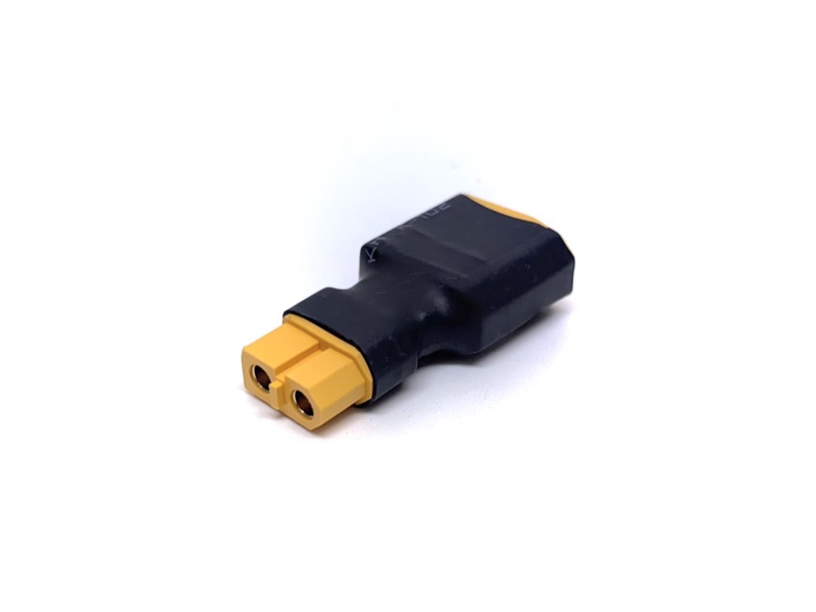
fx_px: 613
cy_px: 306
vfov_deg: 53.1
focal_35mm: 26
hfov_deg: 67.3
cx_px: 408
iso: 40
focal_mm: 5.96
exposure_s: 1/185
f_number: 1.6
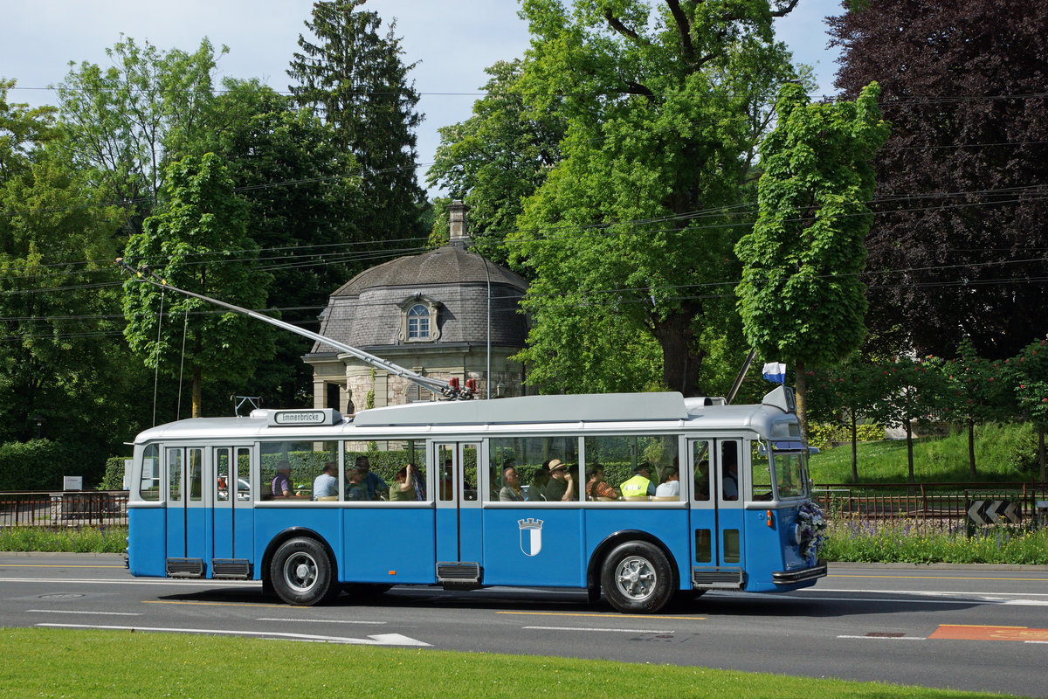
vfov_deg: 25.8
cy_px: 350
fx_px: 1528
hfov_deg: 37.9
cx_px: 524
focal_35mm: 52
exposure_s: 1/800
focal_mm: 35
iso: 320
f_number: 8
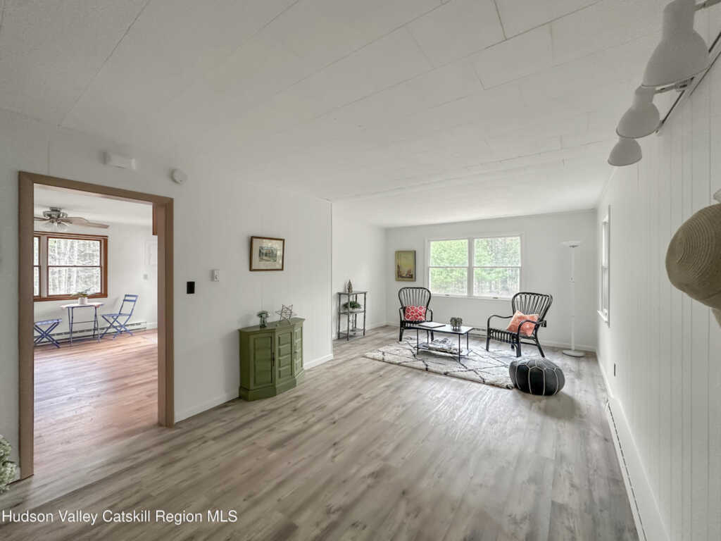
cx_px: 360
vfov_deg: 85.7
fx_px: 292
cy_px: 270
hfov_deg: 102.1
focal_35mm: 14
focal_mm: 2.22
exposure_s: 1/99
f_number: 2.2
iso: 250
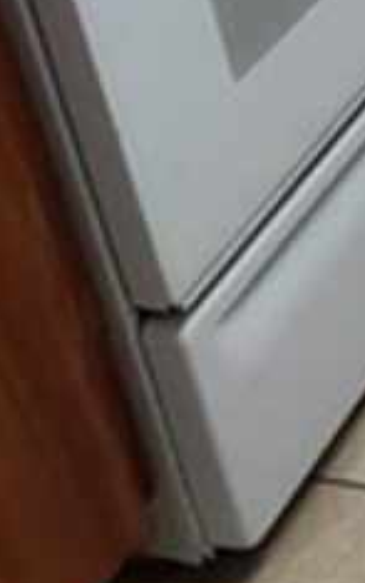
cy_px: -402
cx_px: 1093
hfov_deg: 9.9
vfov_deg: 17.6
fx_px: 1591
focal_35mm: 100
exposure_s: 1/60
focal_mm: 2.2
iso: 250
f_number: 2.2
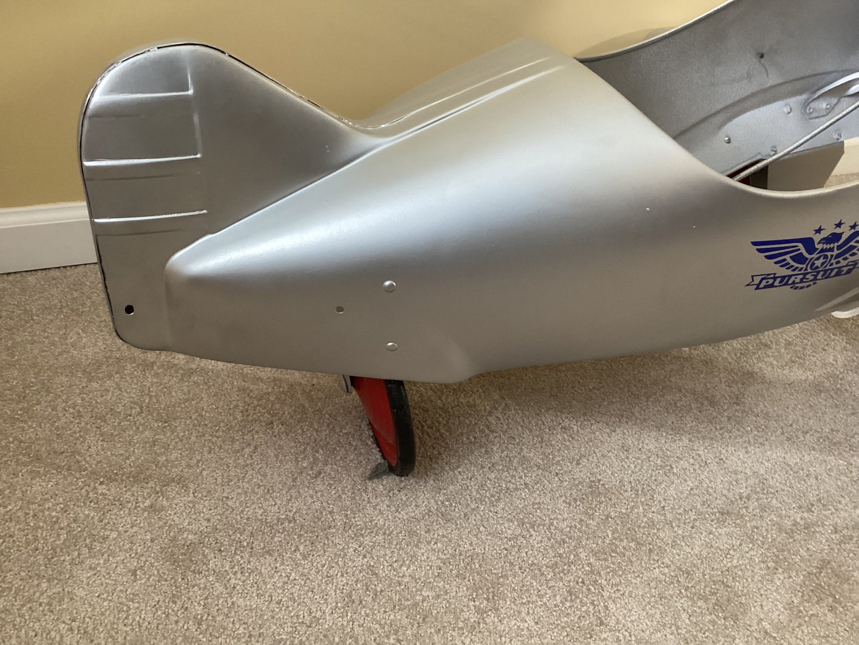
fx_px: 769
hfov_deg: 58.3
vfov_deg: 45.4
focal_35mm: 31
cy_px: 322
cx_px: 430
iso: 250
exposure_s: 1/60
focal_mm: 3.3
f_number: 2.4
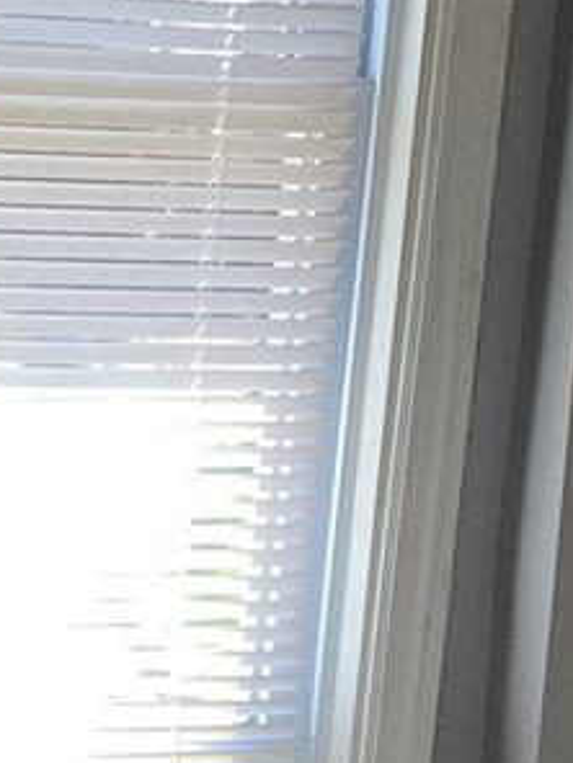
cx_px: -656
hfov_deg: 10.0
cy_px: 487
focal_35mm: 135
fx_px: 2980
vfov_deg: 14.6
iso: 50
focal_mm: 4.25
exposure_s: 1/120
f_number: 1.8
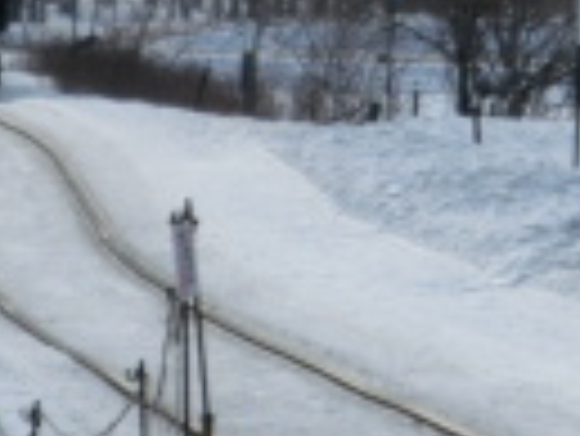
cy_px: -83
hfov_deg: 1.7
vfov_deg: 1.3
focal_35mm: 1165
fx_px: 19538
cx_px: 171
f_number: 5.9
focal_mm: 53
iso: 80
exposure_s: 1/640
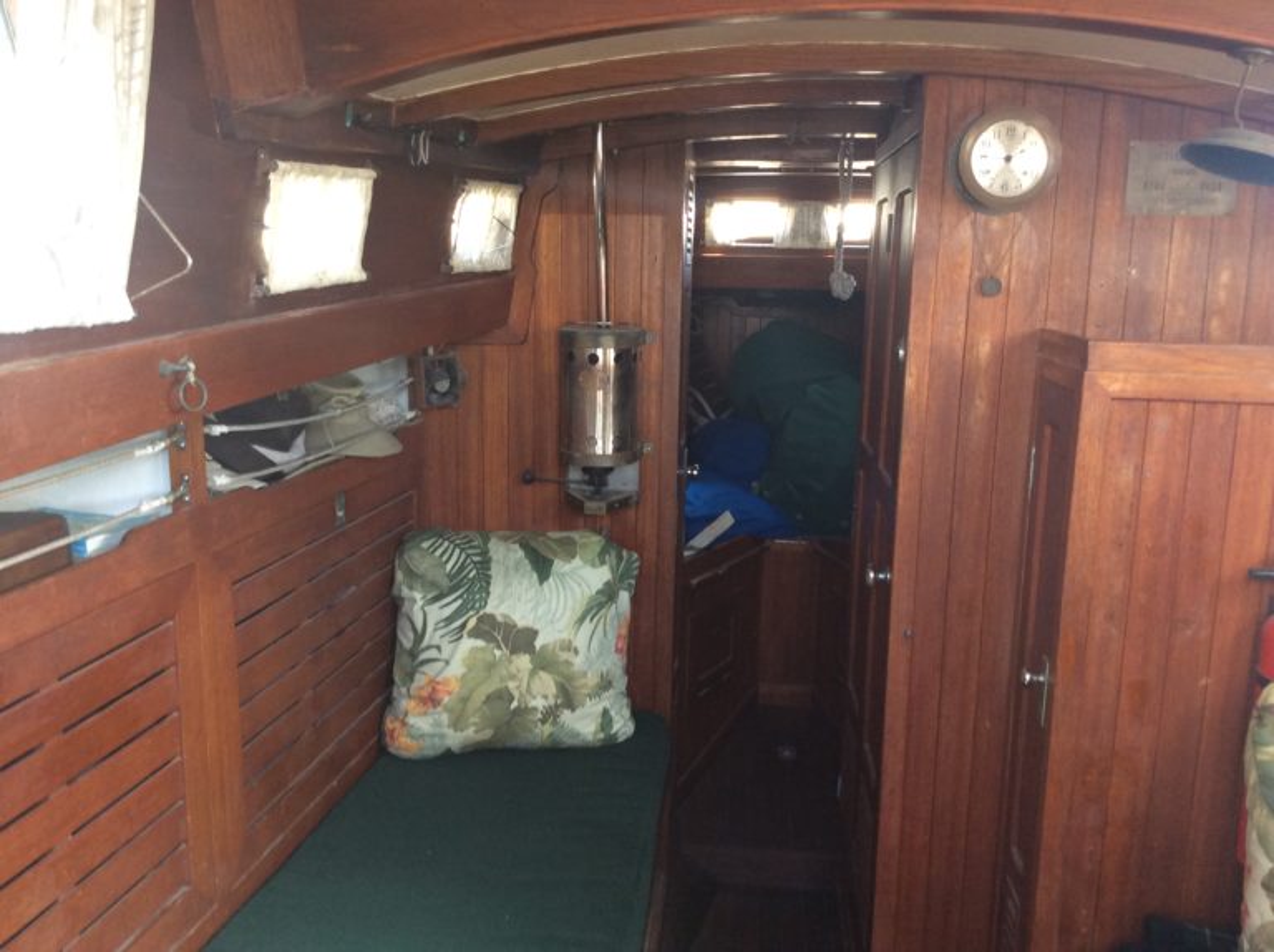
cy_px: 476
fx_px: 1176
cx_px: 637
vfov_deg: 44.1
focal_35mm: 32
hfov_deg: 56.9
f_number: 2.4
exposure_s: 1/24
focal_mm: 3.3
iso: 64
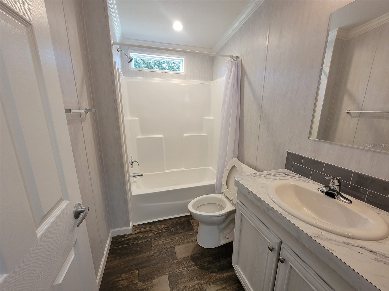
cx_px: 194
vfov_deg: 89.9
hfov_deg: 106.2
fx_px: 146
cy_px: 146
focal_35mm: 13
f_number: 2.2
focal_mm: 2.2
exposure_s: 1/60
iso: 160
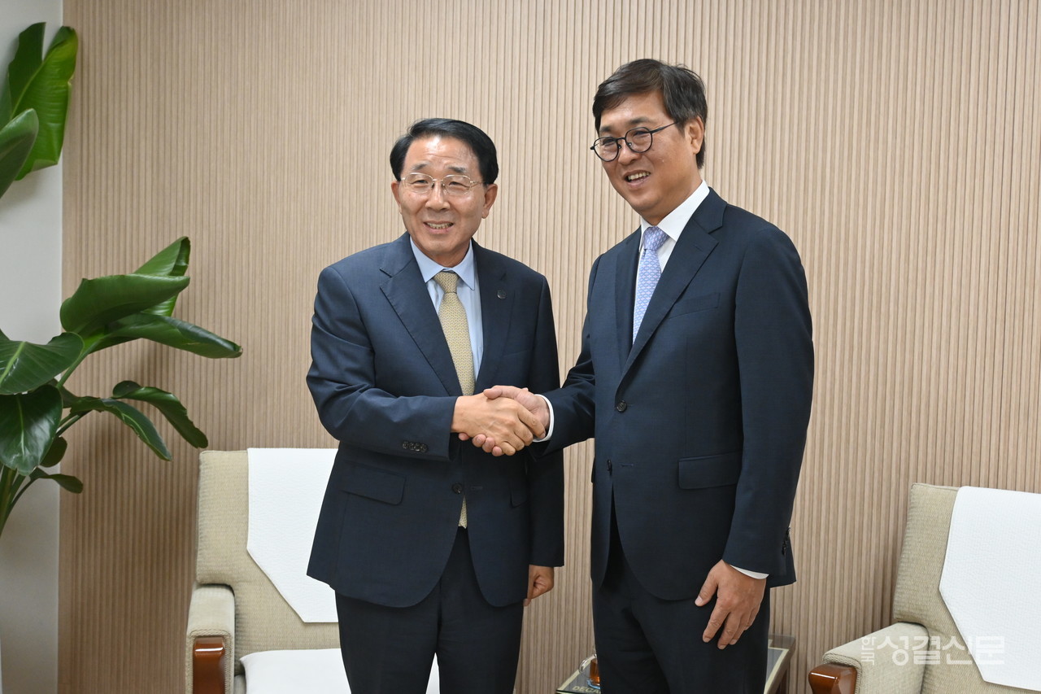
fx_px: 1366
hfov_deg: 41.7
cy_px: 347
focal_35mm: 47
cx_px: 520
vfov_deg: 28.5
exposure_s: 1/125
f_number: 5
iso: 2000
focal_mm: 31.5
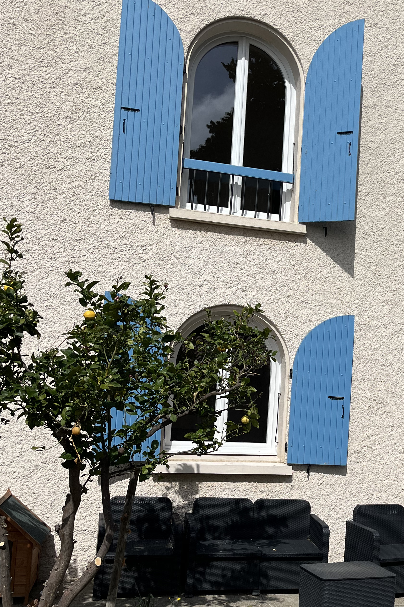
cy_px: 334
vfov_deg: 45.4
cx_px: 351
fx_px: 724
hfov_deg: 30.0
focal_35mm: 43
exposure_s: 1/9901
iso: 50
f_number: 1.6
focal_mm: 5.1
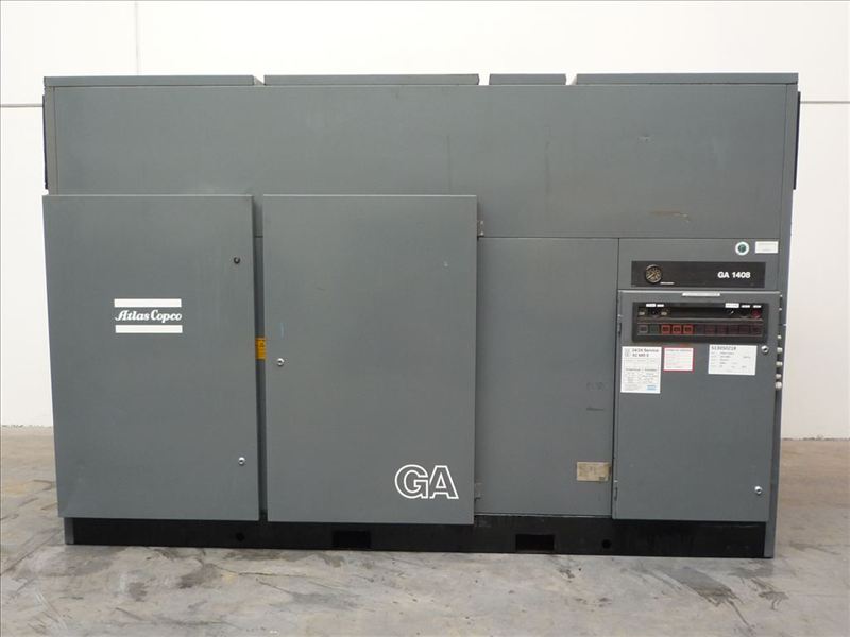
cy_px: 318
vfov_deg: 41.8
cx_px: 425
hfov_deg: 54.0
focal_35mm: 34
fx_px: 835
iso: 100
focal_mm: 4.4
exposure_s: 1/40
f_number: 2.8
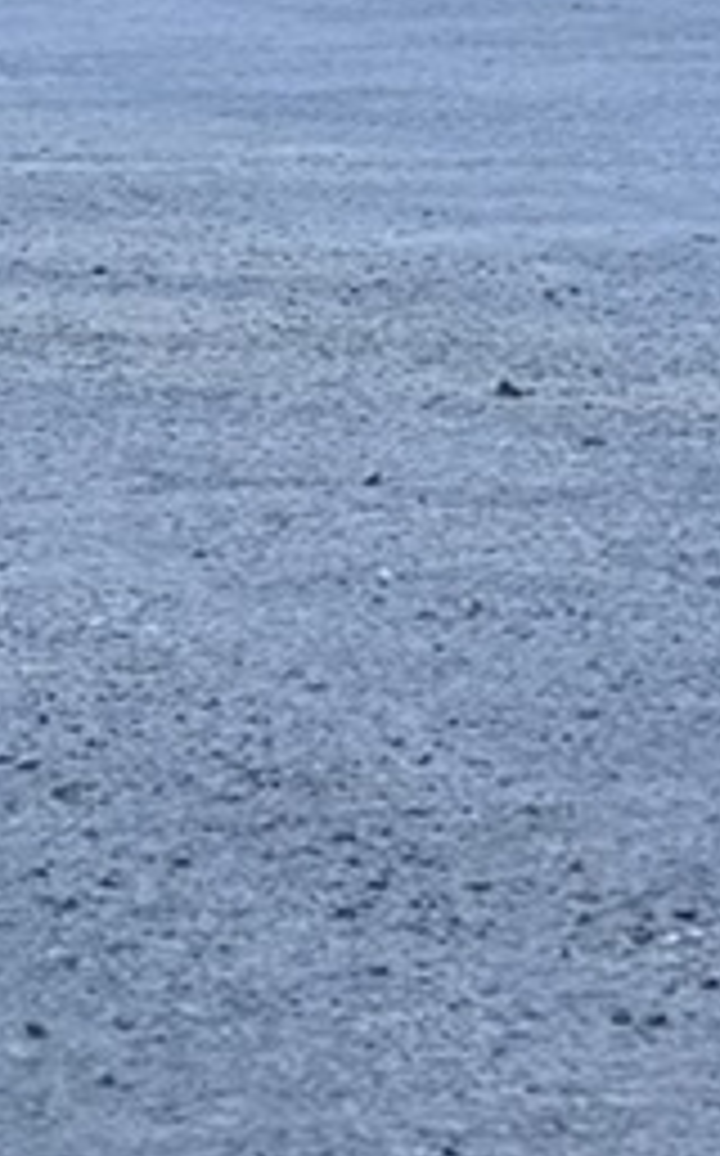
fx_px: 6391
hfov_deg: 5.4
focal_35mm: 203
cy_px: 81
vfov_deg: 10.3
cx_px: -2421
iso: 80
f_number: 1.78
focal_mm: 6.76
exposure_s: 1/333
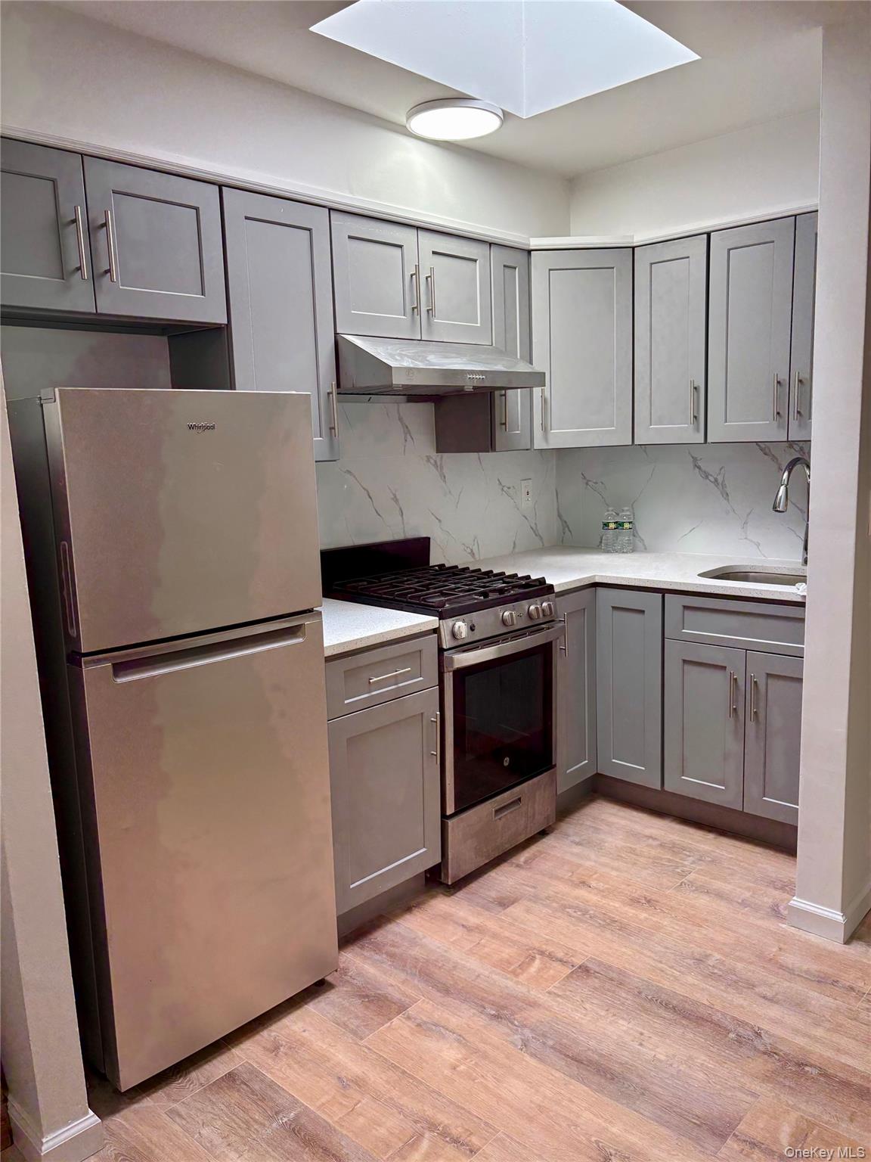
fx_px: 872
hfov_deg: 53.1
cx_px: 436
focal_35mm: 26
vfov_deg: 67.3
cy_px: 581
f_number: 1.6
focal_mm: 5.96
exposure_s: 1/137
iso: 125
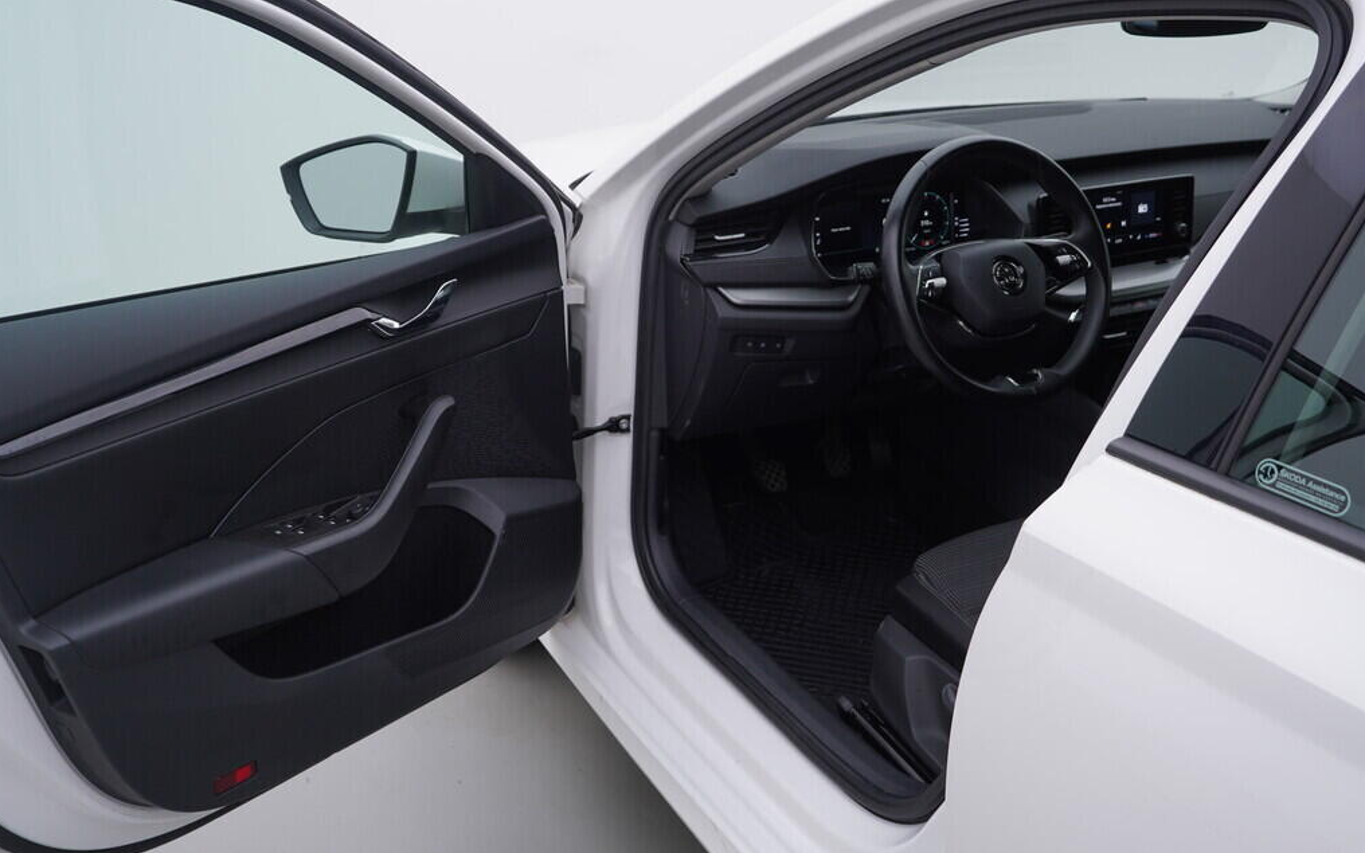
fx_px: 1376
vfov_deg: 34.4
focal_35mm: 37
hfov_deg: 52.7
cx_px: 680
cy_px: 413
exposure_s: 1/80
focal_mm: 24
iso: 125
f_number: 4
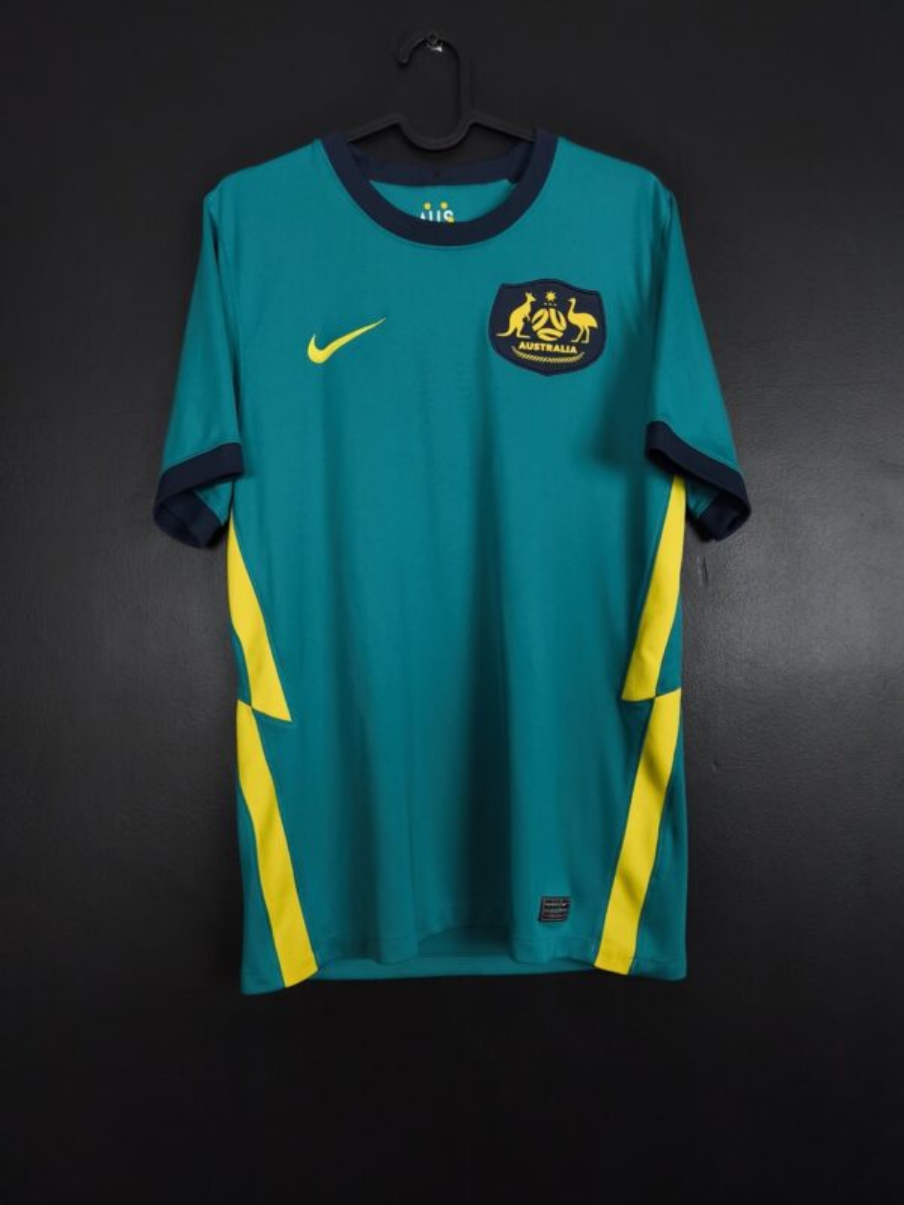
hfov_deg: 58.9
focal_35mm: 23
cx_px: 452
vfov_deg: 73.9
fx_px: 801
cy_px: 602
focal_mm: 6.57
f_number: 1.6
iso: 500
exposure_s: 1/125
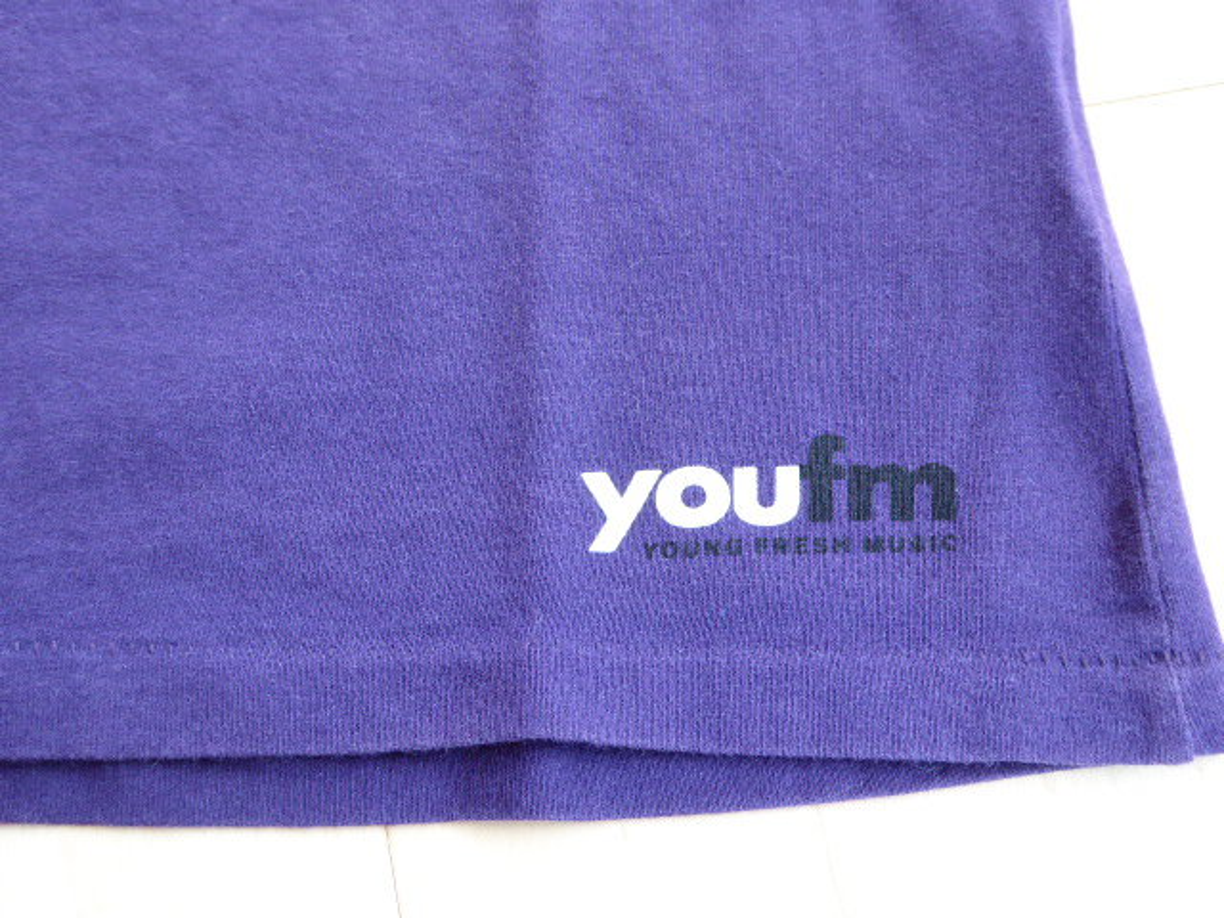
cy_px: 459
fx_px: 1273
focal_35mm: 36
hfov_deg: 51.4
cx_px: 612
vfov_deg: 39.7
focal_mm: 6.3
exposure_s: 1/15
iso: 400
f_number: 3.7
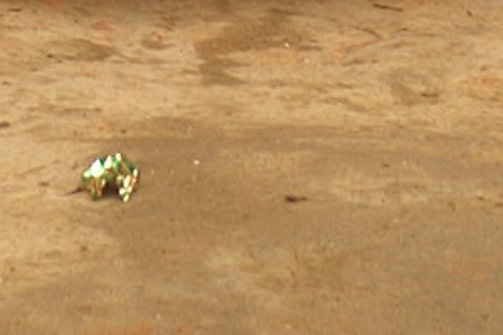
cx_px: 539
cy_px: -1465
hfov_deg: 2.4
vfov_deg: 1.6
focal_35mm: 843
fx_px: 11772
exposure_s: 1/400
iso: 100
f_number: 3.5
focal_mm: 70
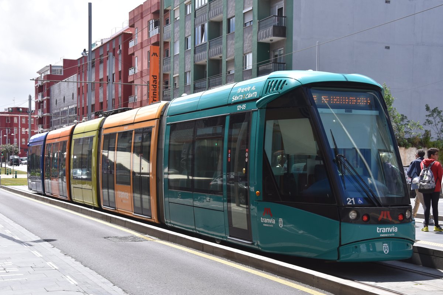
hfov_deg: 38.9
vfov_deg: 26.5
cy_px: 148
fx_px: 628
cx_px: 222
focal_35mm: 51
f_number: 8
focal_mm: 34
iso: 360
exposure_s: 1/500
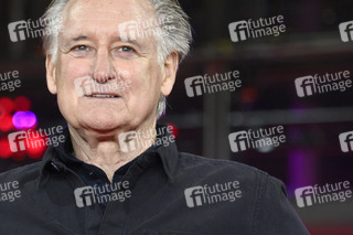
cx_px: 117
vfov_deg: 5.4
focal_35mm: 254
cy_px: 111
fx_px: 2489
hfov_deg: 8.1
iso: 5000
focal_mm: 180
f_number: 5.6
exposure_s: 1/250
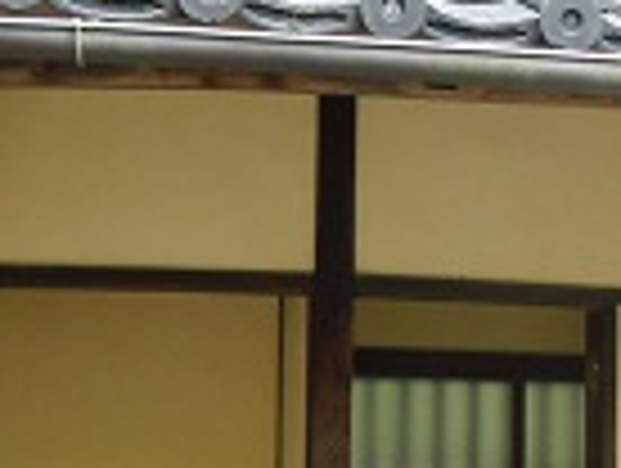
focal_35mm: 104
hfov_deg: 18.8
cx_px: 432
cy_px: 572
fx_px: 1869
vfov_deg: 13.8
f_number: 3.1
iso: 200
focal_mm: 6.3
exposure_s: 1/125
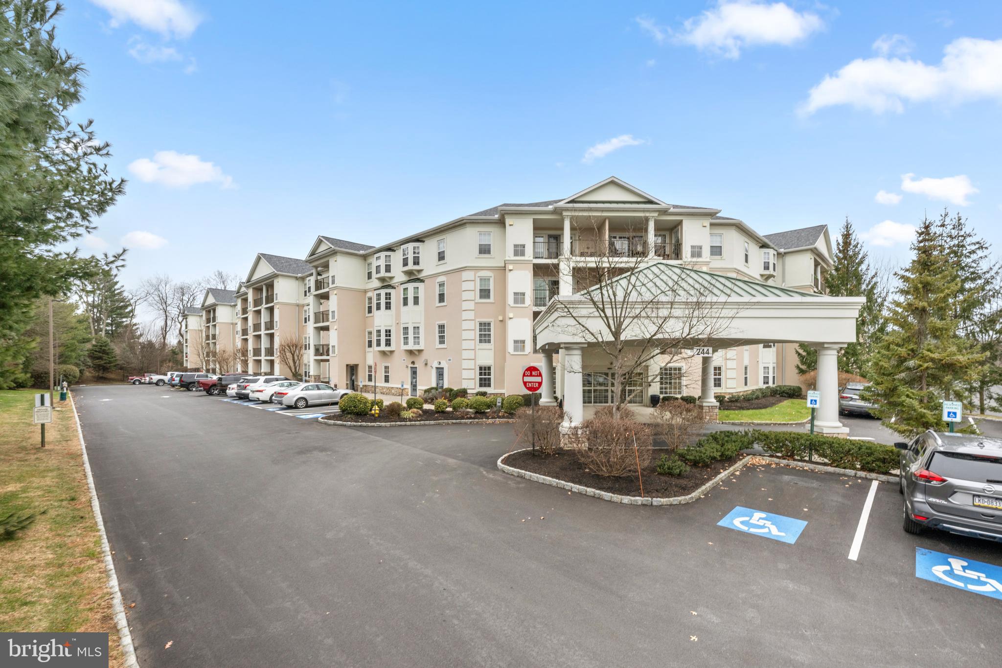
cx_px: 501
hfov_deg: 104.3
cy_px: 334
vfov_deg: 81.2
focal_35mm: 14
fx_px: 390
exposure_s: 1/30
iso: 160
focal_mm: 14
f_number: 9
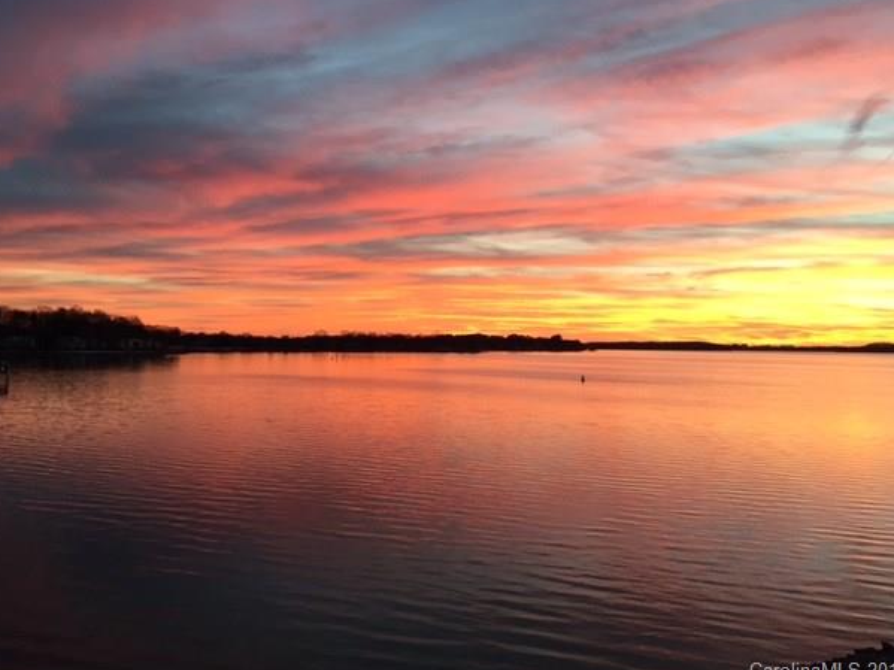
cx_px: 443
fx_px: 800
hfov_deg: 58.4
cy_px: 327
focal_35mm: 31
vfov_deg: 45.4
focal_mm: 4.15
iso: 32
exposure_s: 1/40
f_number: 2.2
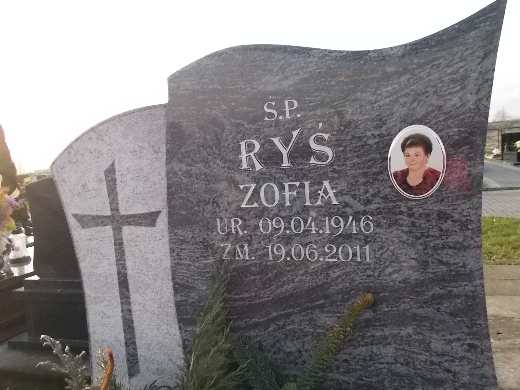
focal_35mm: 26
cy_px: 195
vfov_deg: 53.1
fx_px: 391
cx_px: 260
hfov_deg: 67.3
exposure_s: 1/125
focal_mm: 4.6
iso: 400
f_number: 8
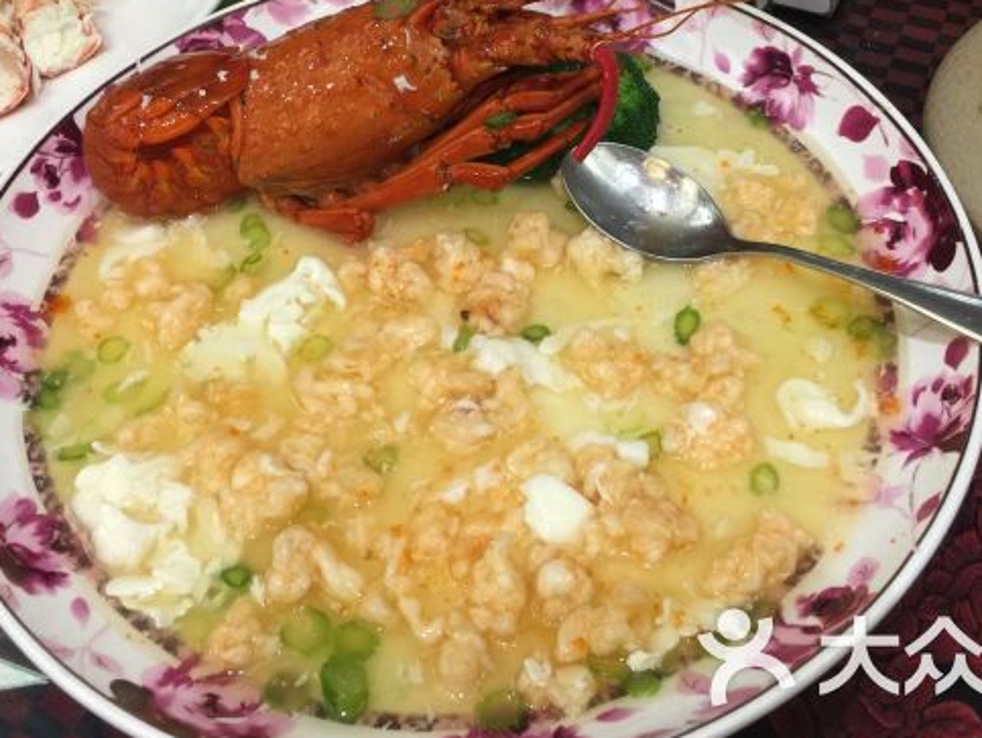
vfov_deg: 34.0
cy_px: 229
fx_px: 1192
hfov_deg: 44.8
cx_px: 496
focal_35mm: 42
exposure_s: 1/33
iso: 64
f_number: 2.2
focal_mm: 4.15
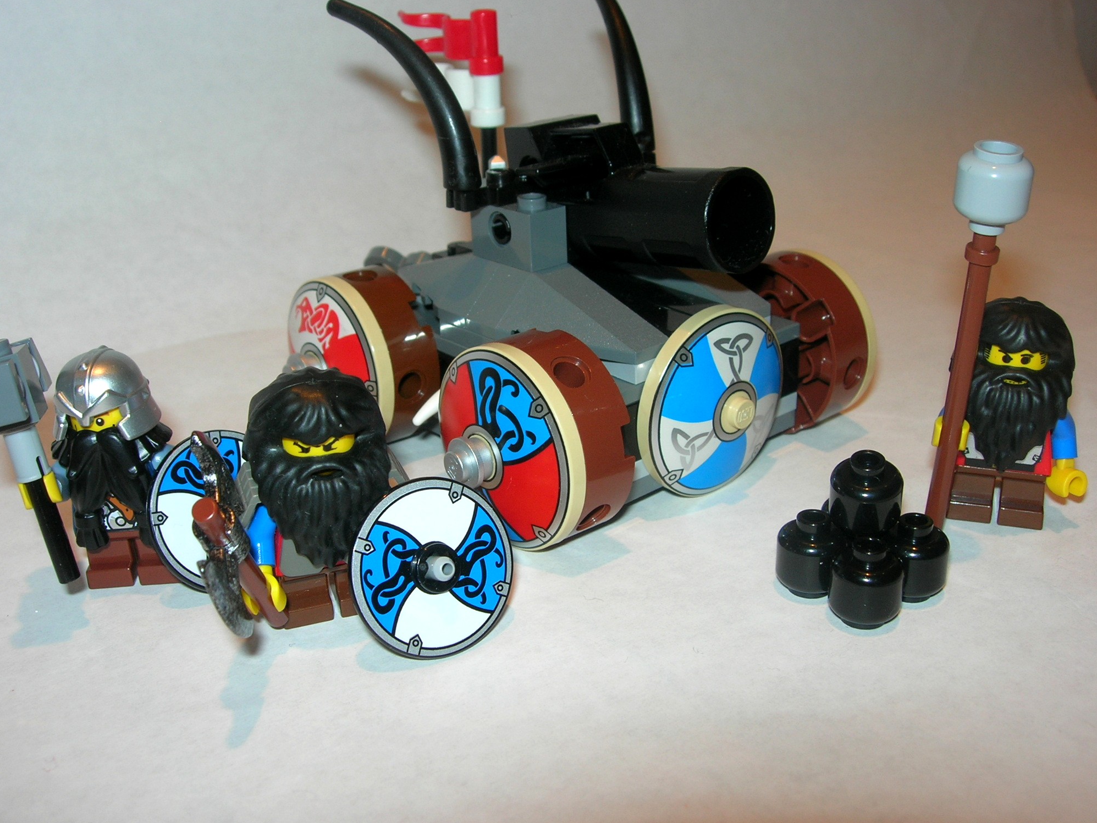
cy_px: 411
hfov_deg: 47.9
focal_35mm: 39
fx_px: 1236
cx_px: 536
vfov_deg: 36.8
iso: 64
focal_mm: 7.8
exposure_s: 1/60.1
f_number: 4.8
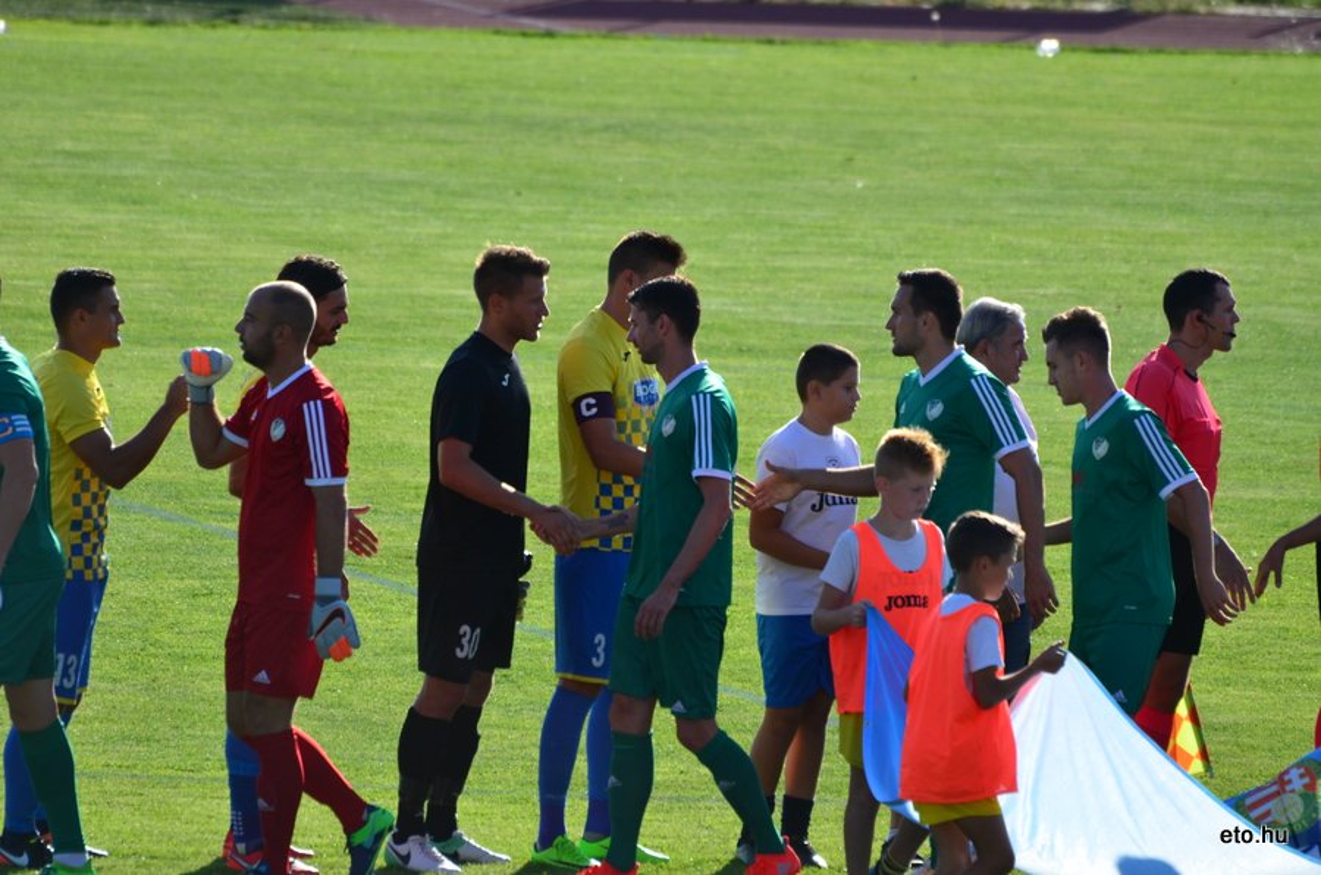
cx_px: 660
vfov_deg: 3.0
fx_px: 16477
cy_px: 438
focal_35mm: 450
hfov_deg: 4.6
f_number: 5.6
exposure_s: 1/1000
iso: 400
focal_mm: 300
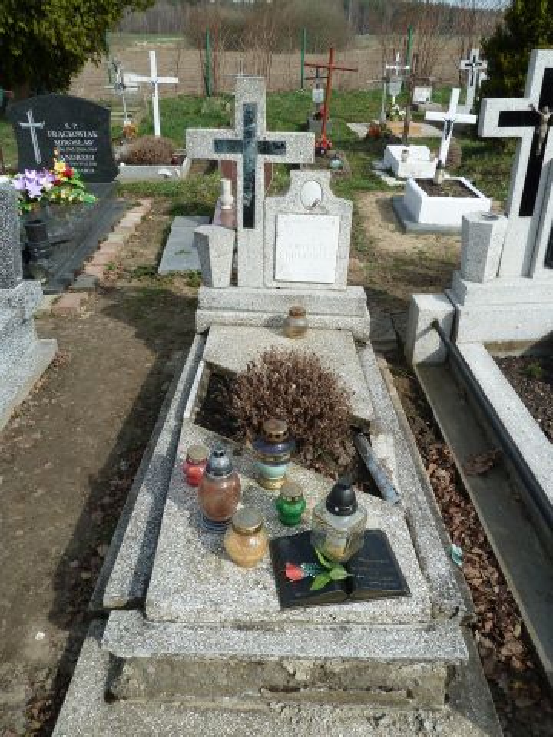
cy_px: 368
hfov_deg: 54.9
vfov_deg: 69.4
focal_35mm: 25
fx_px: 533
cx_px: 276
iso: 80
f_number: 4
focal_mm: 4.1
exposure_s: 1/500
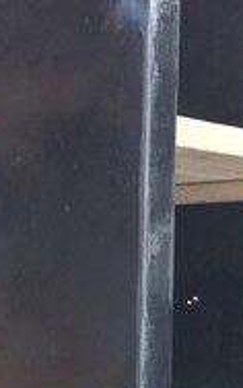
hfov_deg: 13.2
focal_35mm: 98
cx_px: 10
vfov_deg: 21.0
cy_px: 305
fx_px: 1035
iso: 40
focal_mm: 4.15
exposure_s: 1/50
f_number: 2.2
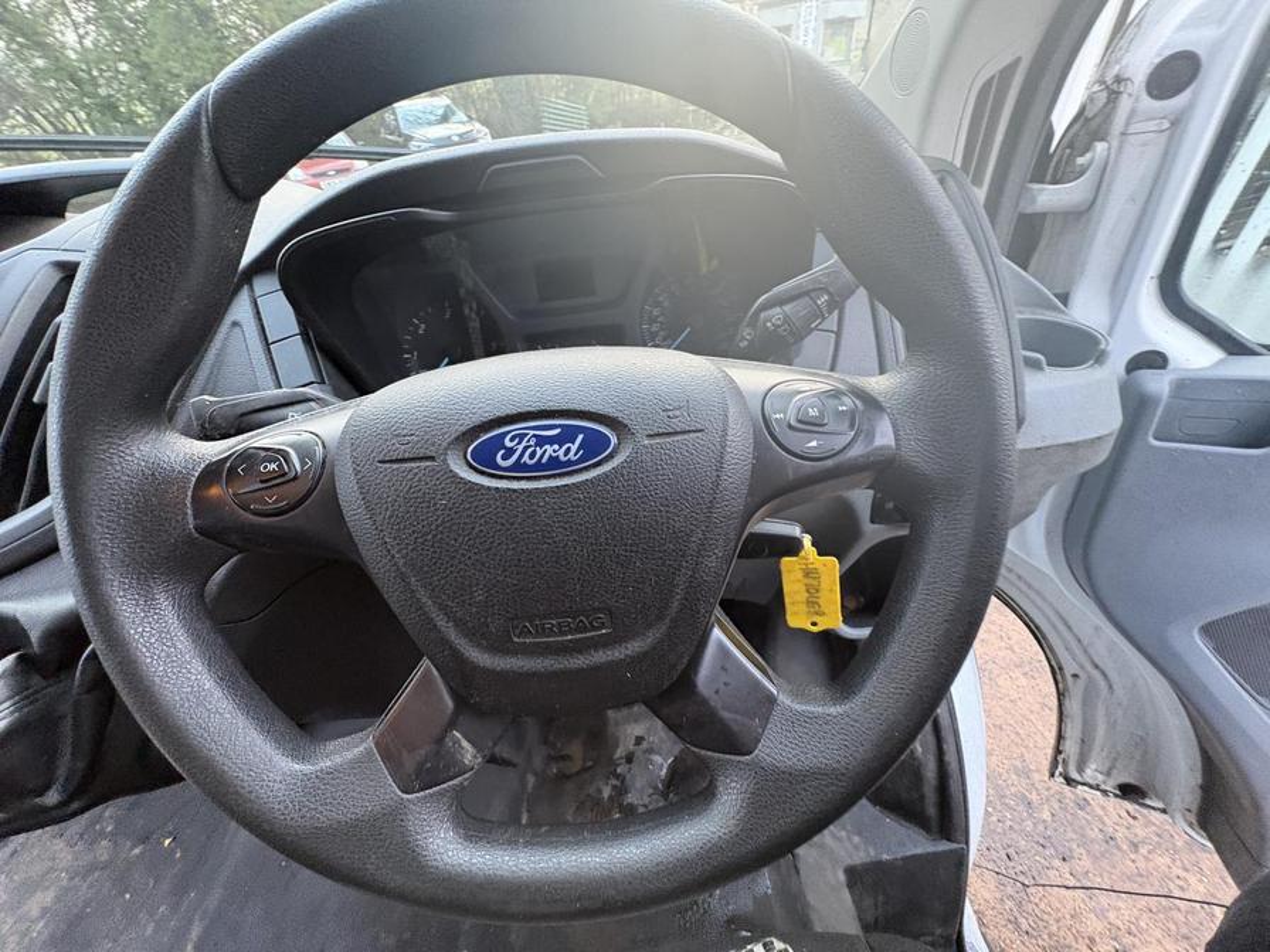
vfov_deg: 85.7
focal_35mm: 14
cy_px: 476
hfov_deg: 102.1
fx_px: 514
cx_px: 635
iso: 500
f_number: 2.2
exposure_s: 1/60
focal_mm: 2.22
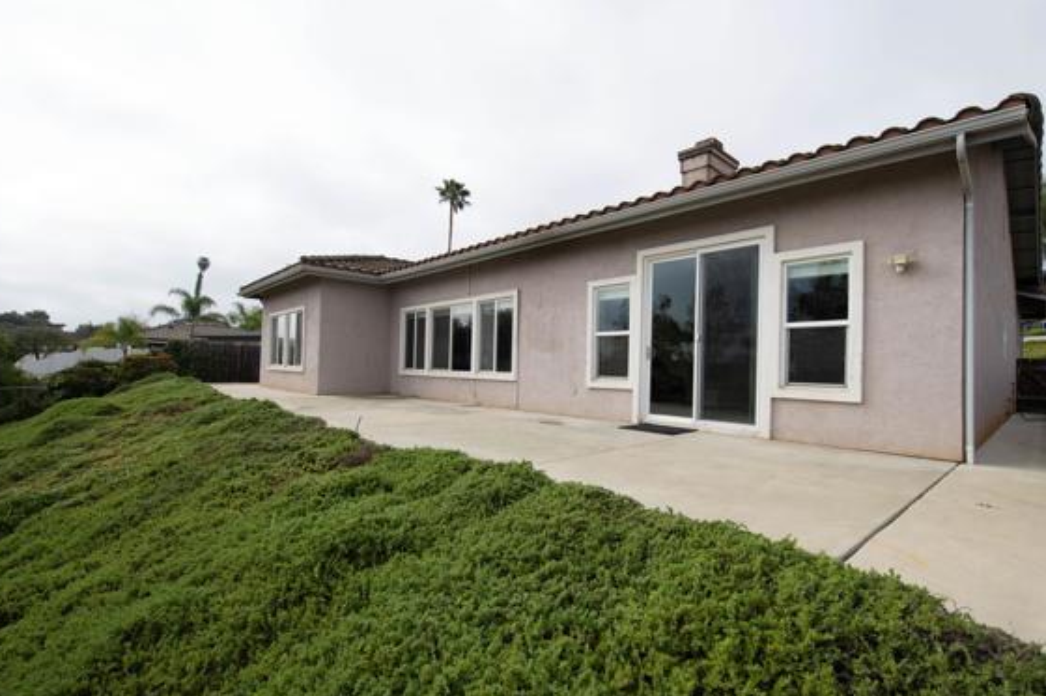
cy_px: 363
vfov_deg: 73.7
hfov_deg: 96.5
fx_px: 465
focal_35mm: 16
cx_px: 570
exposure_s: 1/250
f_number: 9
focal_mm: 14
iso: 160
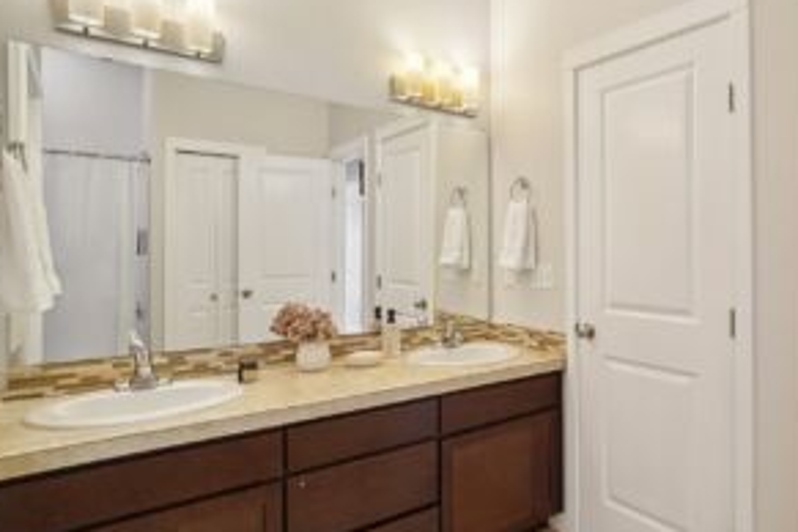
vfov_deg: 57.2
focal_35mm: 22
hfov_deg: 76.2
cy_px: 262
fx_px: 488
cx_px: 529
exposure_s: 1/25
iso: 1600
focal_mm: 16
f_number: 8
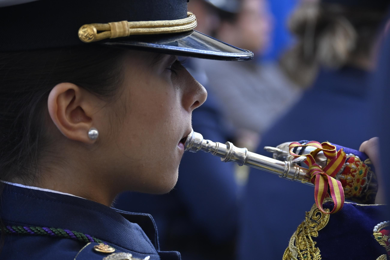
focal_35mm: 153
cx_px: 195
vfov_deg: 9.0
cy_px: 130
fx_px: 1657
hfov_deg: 13.4
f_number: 5
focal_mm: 102
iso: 500
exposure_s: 1/200
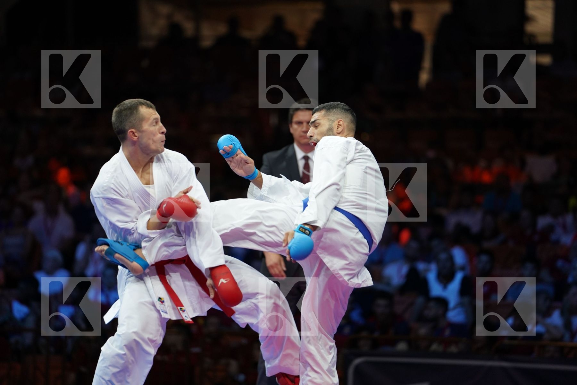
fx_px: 3205
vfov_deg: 6.9
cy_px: 192
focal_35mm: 200
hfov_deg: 10.3
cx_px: 288
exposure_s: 1/1000
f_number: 2.8
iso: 1250
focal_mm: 200
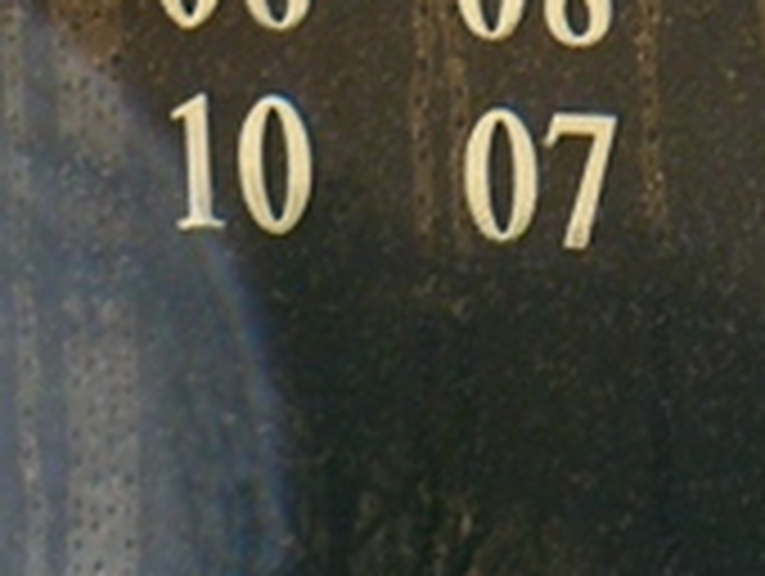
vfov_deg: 2.7
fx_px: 11973
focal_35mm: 541
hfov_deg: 3.6
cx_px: 1058
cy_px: -284
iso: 100
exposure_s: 1/80
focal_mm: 24.1
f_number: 3.3
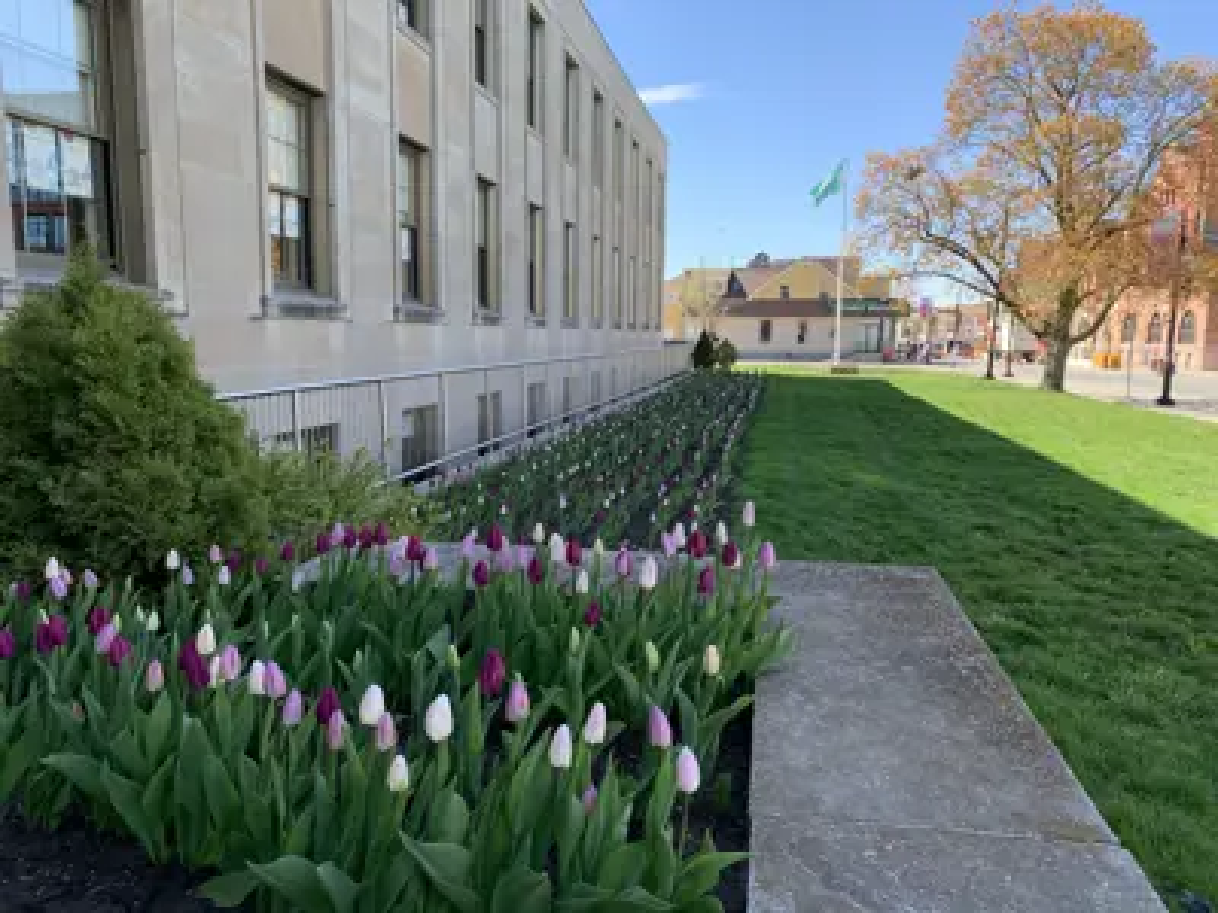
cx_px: 609
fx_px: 915
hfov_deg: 67.3
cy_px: 456
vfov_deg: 53.1
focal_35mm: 26
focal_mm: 4.25
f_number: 1.8
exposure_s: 1/374
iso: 25
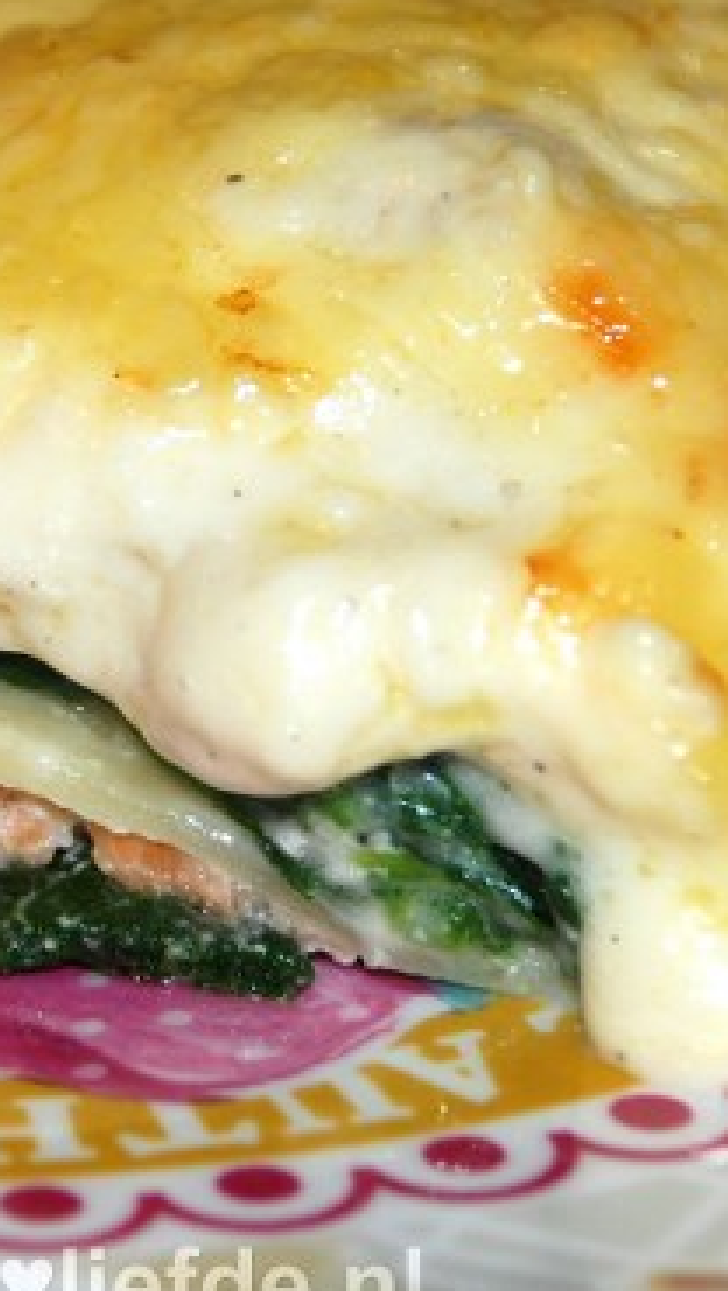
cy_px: 402
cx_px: 35
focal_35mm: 307
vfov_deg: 7.0
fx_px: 10519
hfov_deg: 4.0
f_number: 5.6
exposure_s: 1/60
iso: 200
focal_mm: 90
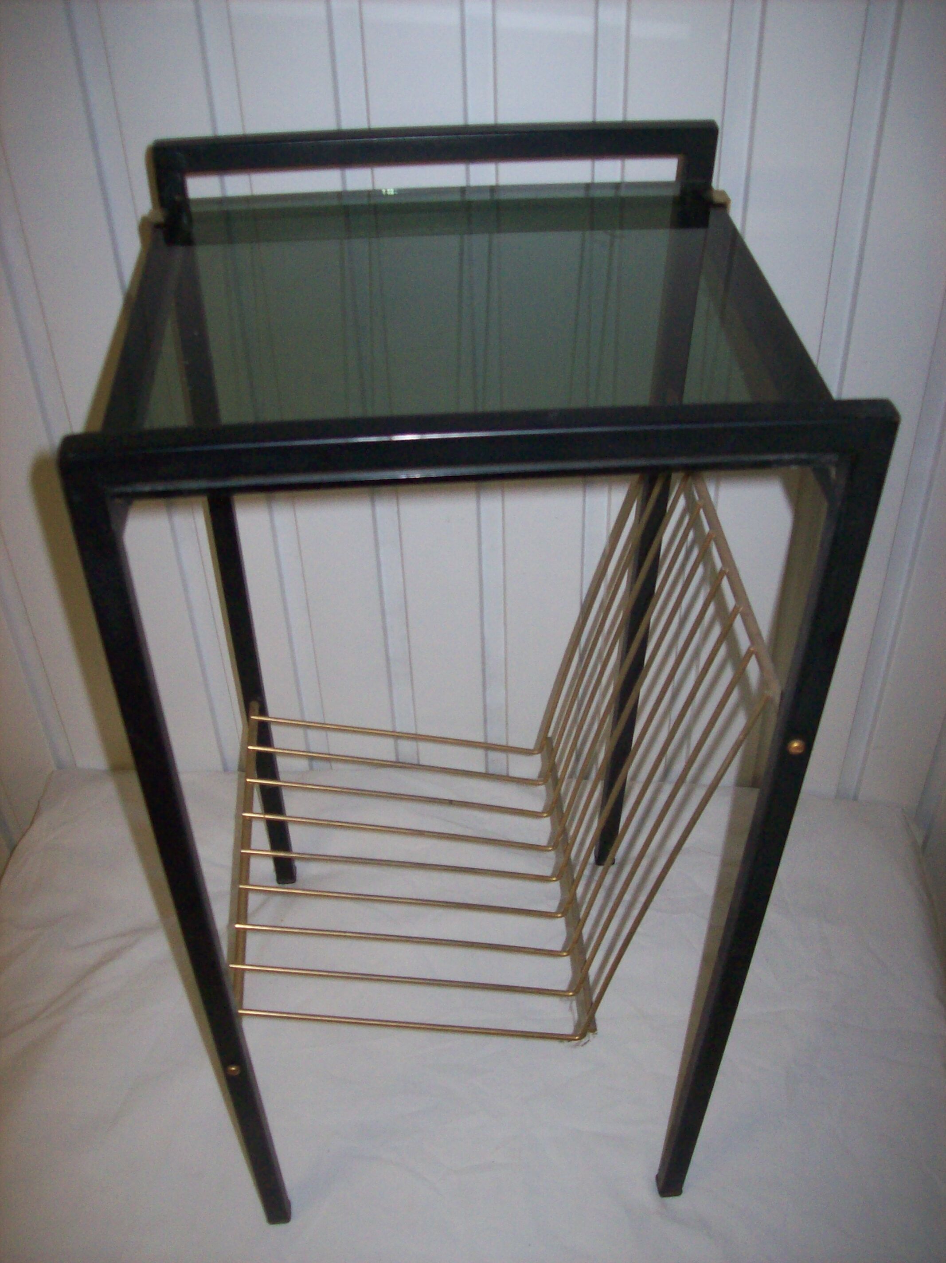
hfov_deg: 39.6
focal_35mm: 36
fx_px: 1313
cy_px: 632
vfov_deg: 51.4
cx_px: 473
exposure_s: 1/64
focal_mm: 6
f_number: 2.7
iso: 200
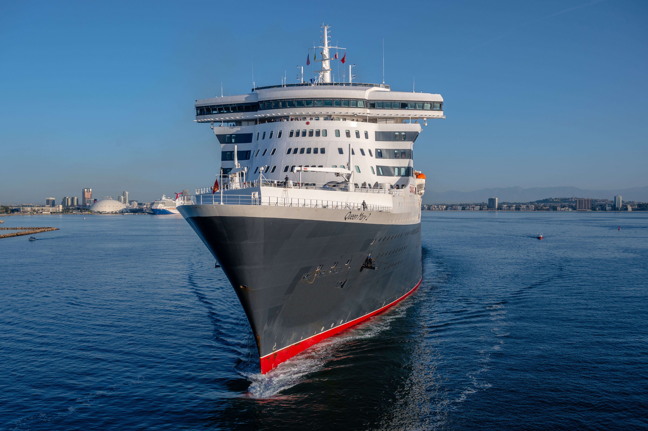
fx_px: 666
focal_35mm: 37
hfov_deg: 51.9
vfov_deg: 35.9
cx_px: 324
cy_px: 216
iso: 200
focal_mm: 37
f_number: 8
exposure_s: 1/800
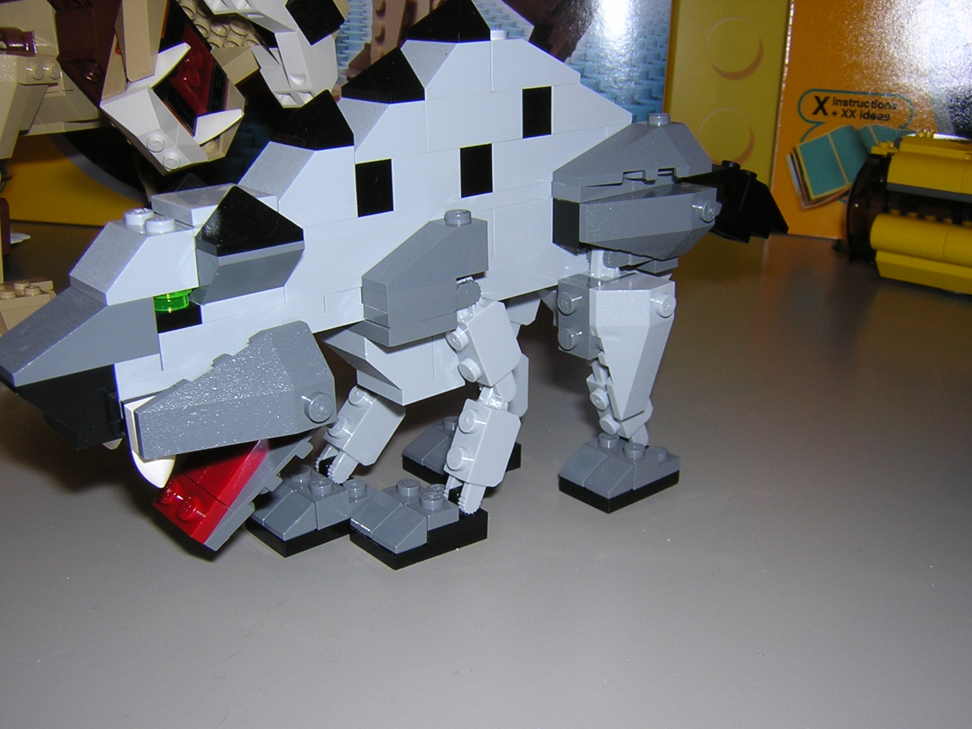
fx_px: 1011
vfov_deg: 39.7
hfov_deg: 51.4
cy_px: 364
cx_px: 486
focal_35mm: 36
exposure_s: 1/60.1
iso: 100
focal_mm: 4.7
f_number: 5.2
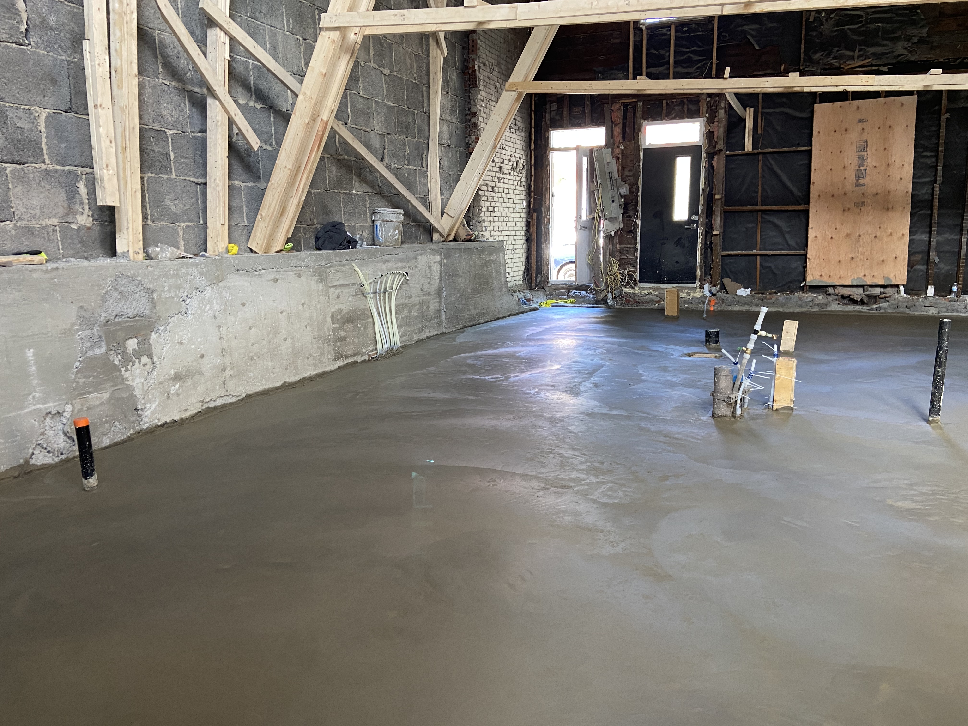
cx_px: 484
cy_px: 363
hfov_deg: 67.3
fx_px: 727
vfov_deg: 53.1
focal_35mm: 26
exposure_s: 1/60
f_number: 1.8
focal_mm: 4.25
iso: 160
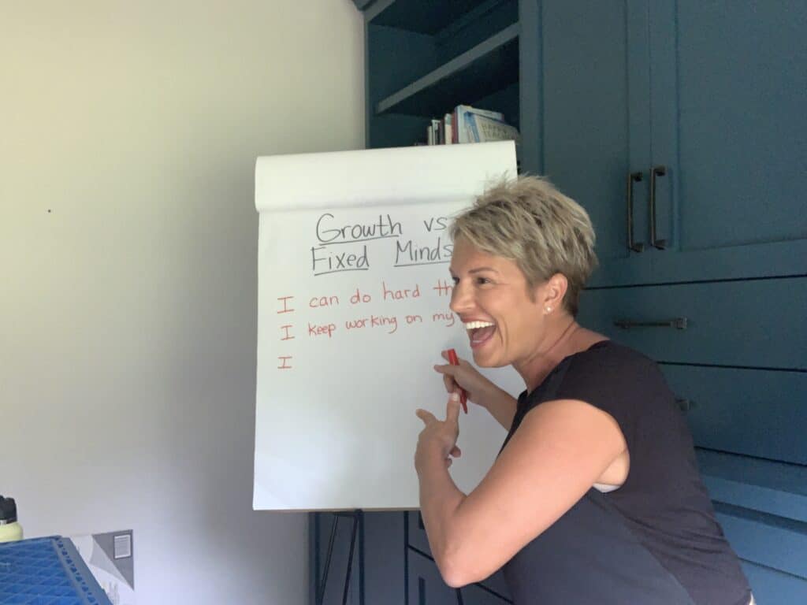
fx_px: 746
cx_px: 404
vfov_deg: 44.2
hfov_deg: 56.8
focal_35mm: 32
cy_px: 302
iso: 160
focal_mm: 2.87
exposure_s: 1/60
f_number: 2.2
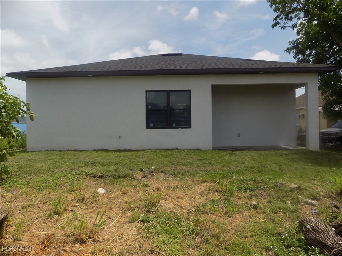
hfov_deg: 73.9
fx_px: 227
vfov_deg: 58.9
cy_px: 128
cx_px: 171
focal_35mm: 23
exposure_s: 1/1000
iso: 80
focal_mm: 4
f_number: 3.1
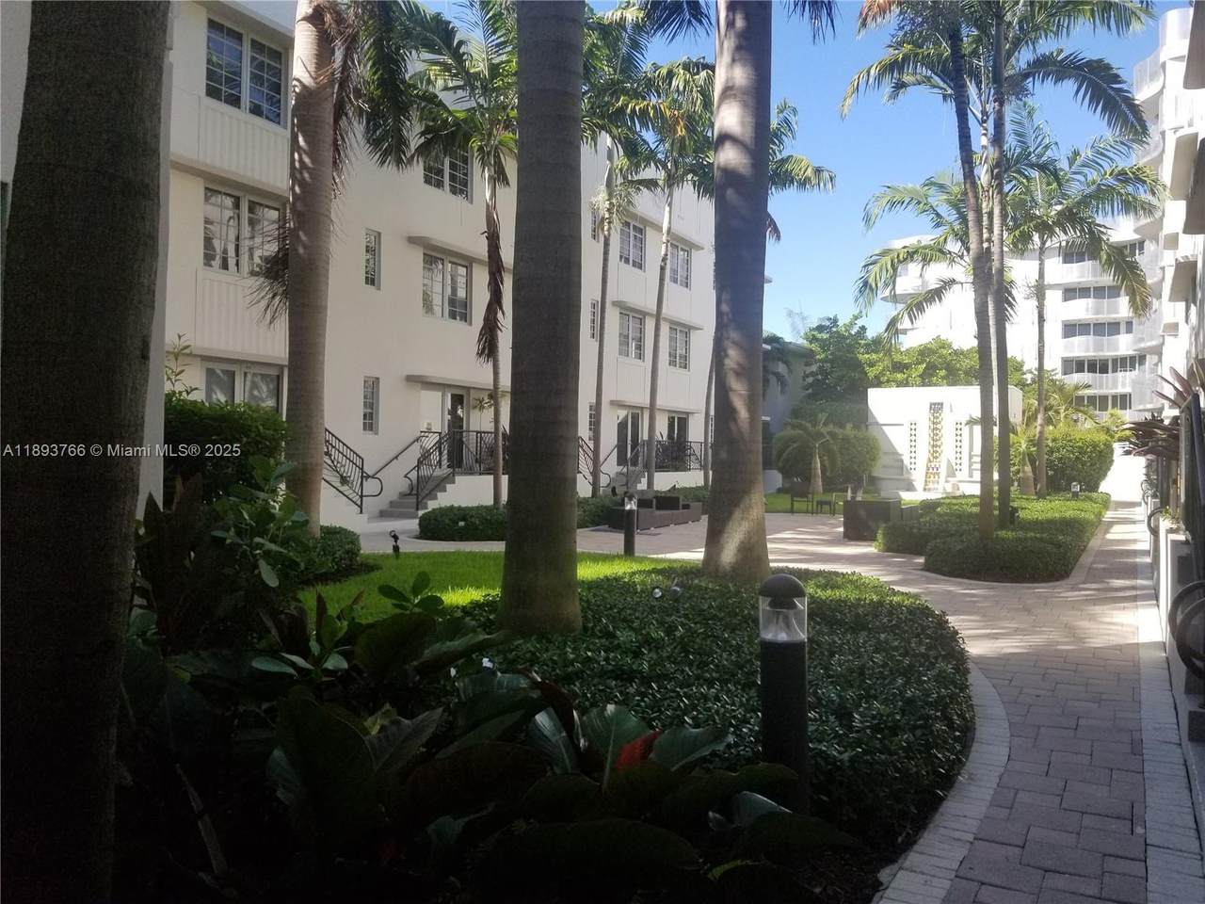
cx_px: 602
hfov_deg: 67.3
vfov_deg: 53.1
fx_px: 905
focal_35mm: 26
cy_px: 452
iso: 50
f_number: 1.7
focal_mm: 4.25
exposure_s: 1/1381
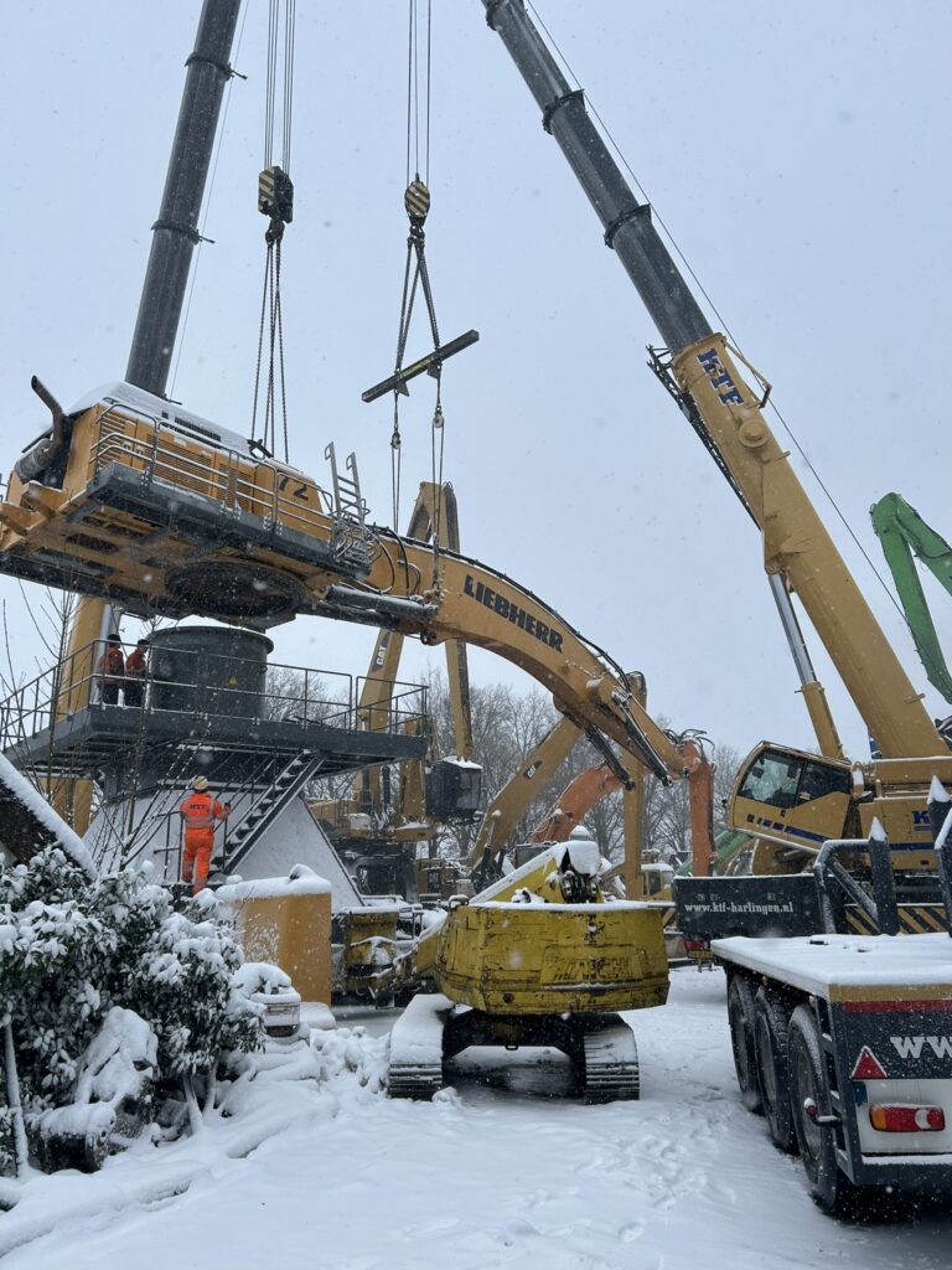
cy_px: 635
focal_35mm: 26
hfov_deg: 53.1
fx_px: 953
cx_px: 476
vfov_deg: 67.3
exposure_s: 1/1224
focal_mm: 5.7
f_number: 1.5
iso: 50
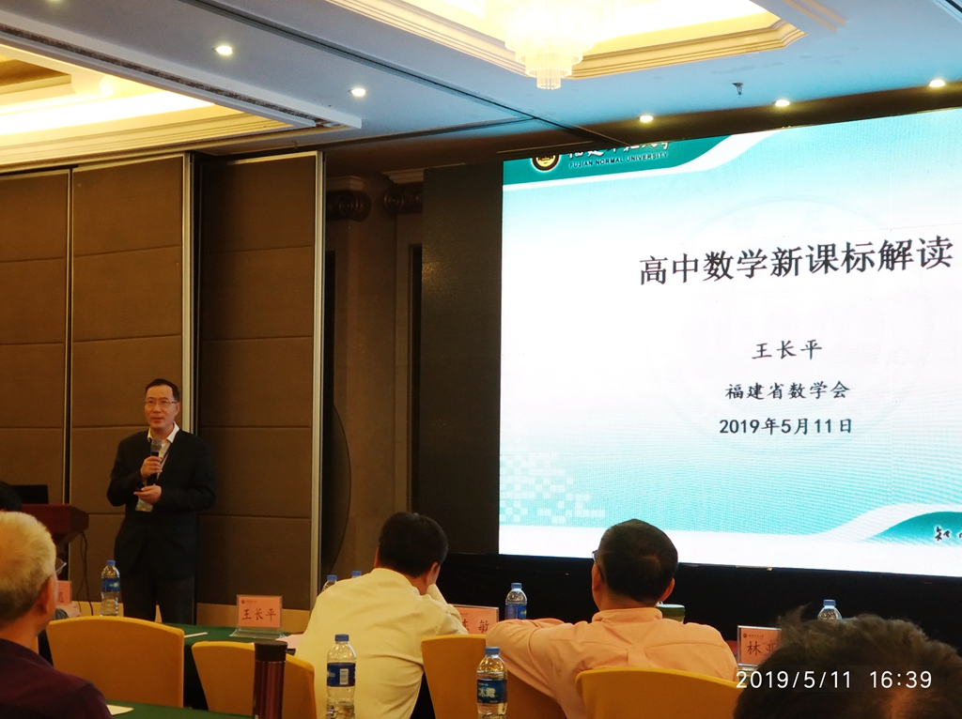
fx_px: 1444
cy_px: 360
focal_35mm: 52
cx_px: 481
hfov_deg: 36.9
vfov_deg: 28.0
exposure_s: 1/50
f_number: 2.6
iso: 1000
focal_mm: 6.06
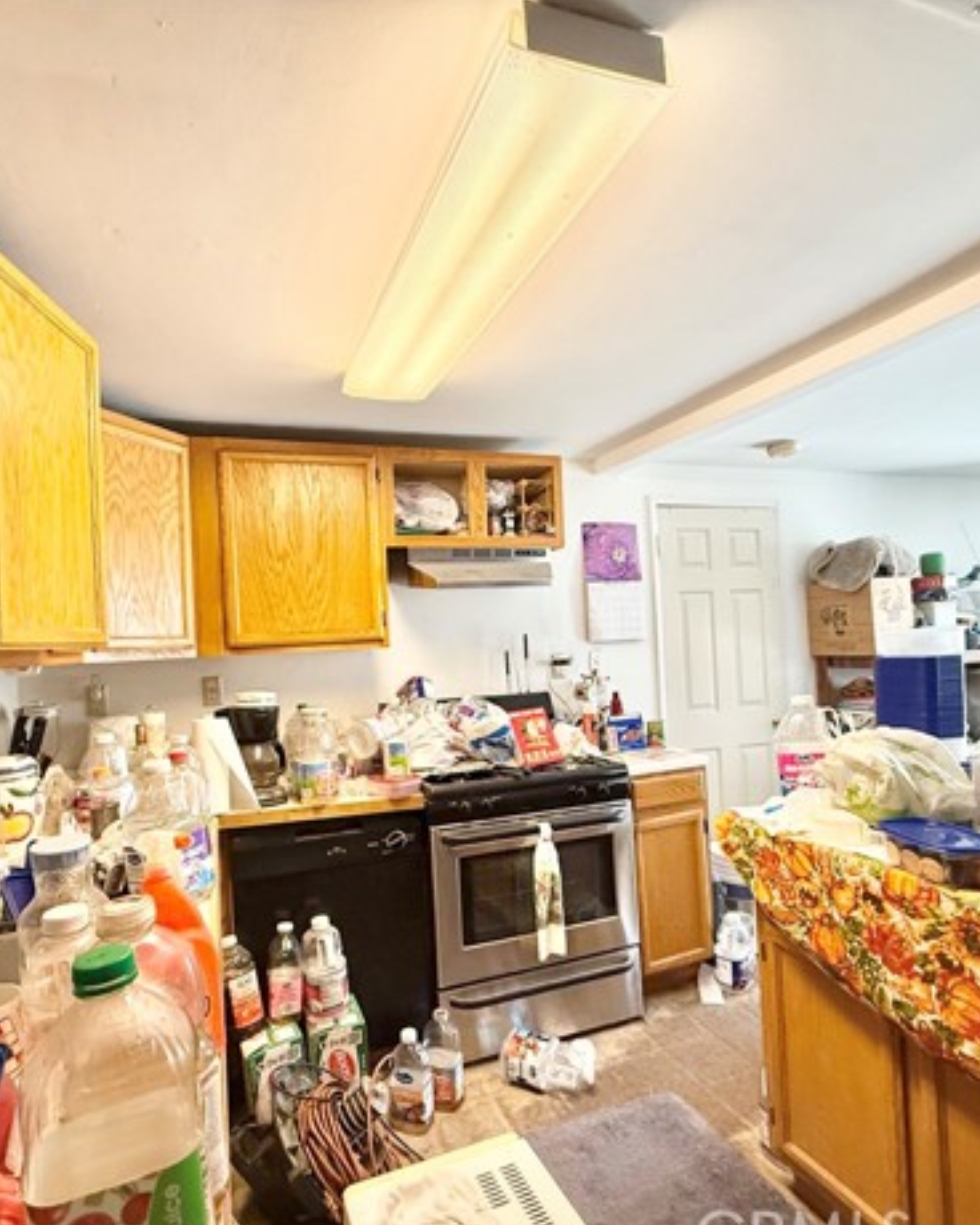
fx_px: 689
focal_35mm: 19
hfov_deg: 70.7
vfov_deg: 83.3
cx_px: 453
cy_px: 634
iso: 320
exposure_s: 1/60
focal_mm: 2.22
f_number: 2.2
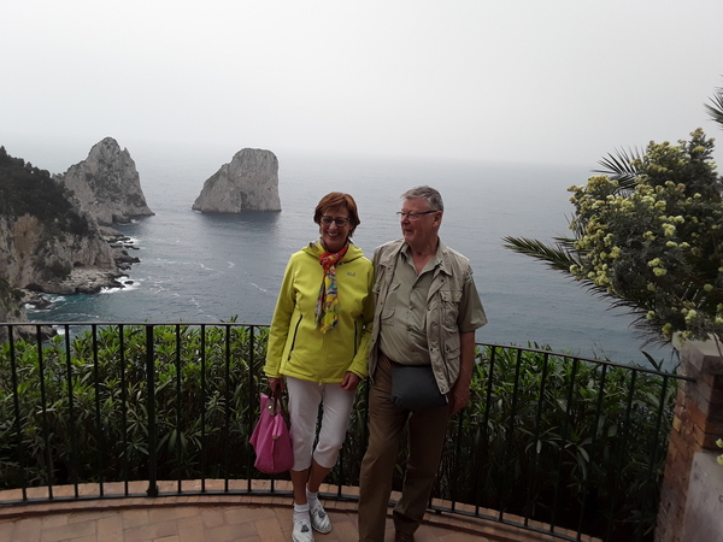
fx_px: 564
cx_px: 362
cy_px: 271
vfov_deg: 51.4
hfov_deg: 65.3
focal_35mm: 27
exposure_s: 1/1252
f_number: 1.9
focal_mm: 2.91
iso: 40
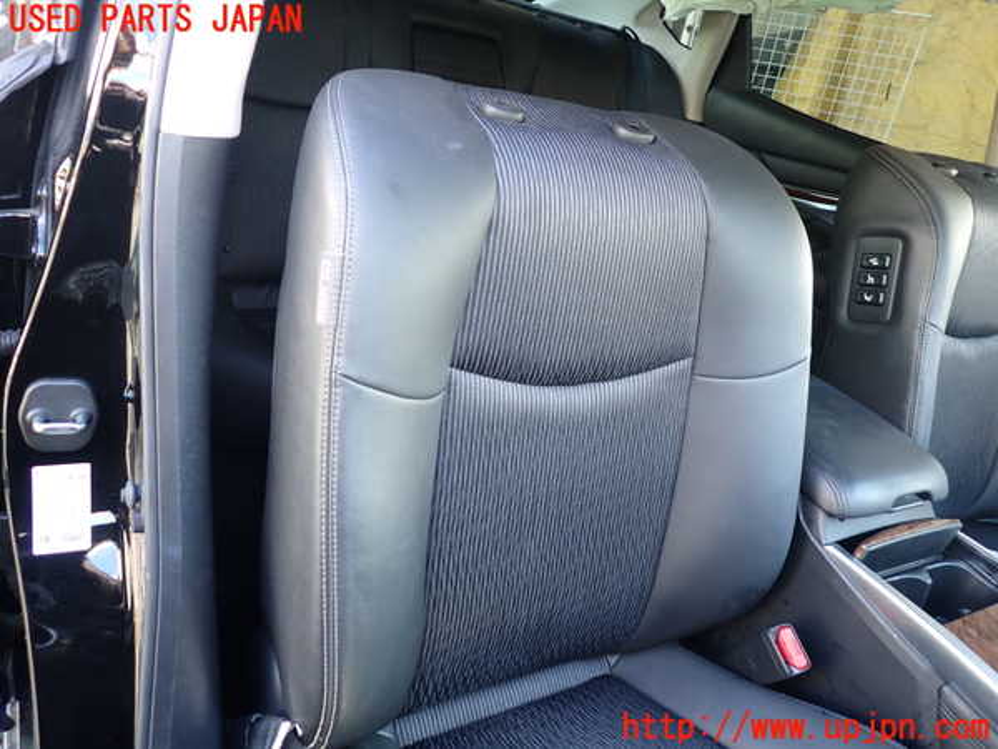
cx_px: 499
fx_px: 721
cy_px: 374
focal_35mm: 25
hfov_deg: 69.4
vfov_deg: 54.9
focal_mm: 4.5
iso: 200
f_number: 2
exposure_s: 1/60
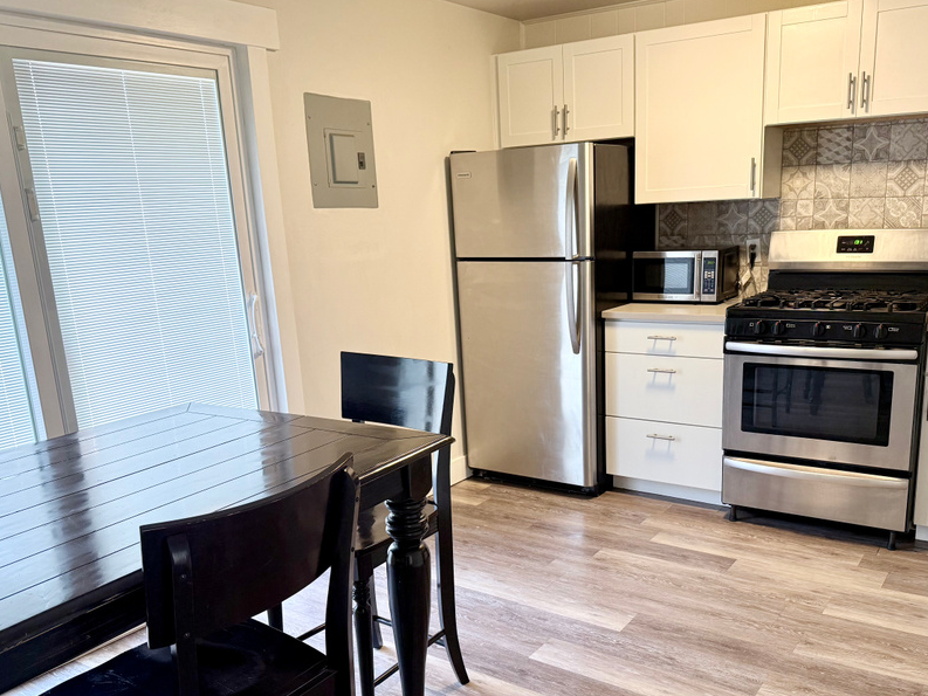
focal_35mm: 31
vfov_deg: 45.2
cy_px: 425
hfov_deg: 58.2
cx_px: 509
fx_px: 831
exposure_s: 1/60
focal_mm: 6.76
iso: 200
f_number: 1.78
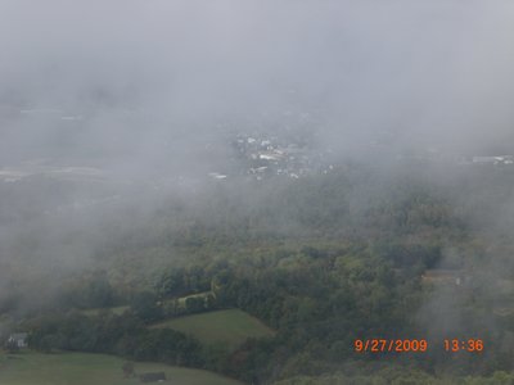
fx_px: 1693
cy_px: 192
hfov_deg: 17.3
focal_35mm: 114
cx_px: 257
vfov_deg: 13.0
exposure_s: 1/320
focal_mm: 18.9
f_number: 5.9
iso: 50
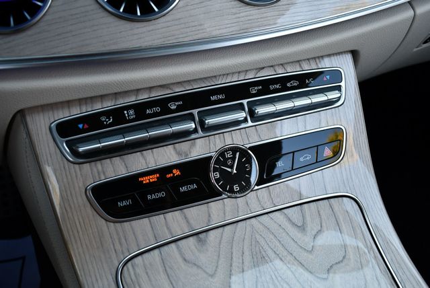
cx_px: 215
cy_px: 144
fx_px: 430
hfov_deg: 53.1
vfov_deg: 36.9
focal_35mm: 36
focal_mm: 18
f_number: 3.5
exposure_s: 1/250
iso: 450
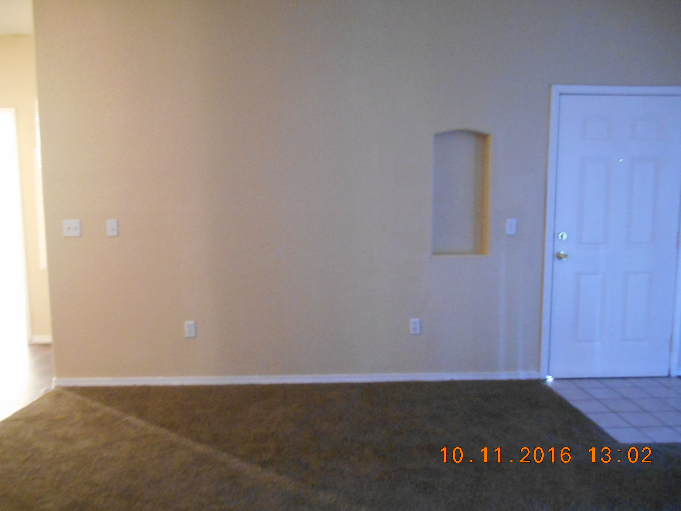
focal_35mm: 26
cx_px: 340
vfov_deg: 53.1
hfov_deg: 67.3
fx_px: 511
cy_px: 256
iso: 800
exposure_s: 1/3
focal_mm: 4.7
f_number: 3.4
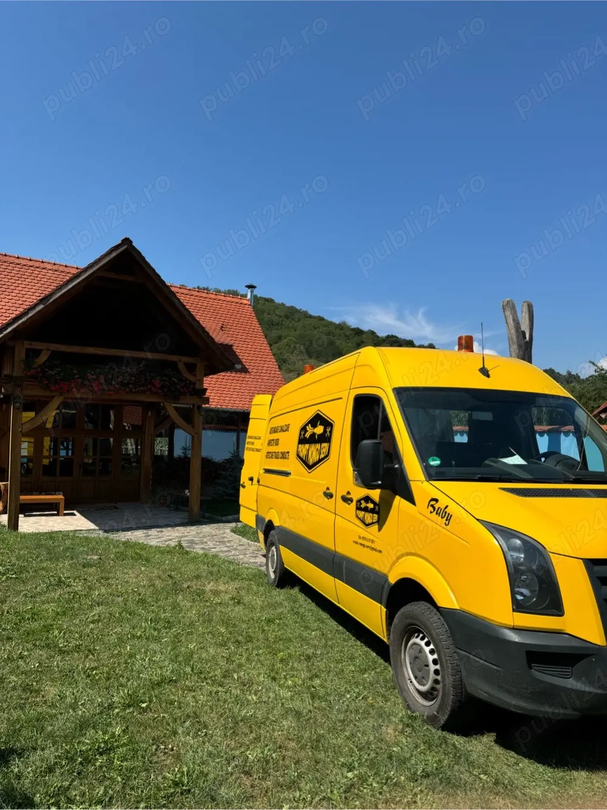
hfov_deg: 56.8
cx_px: 304
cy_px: 405
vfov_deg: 71.6
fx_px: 561
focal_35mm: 24
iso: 80
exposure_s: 1/4608
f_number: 1.78
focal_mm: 6.76
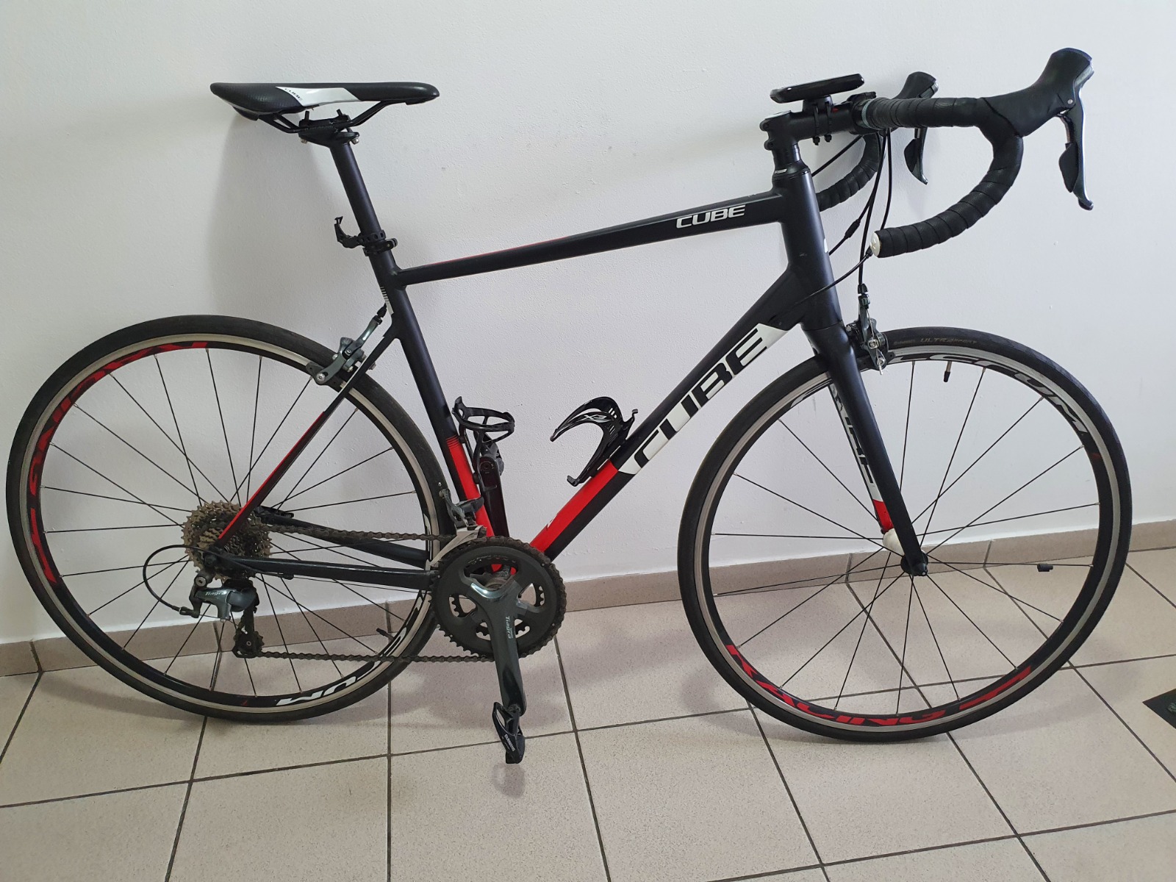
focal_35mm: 26
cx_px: 588
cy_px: 441
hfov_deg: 67.3
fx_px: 883
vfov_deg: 53.1
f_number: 1.5
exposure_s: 1/50
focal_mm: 4.32
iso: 200
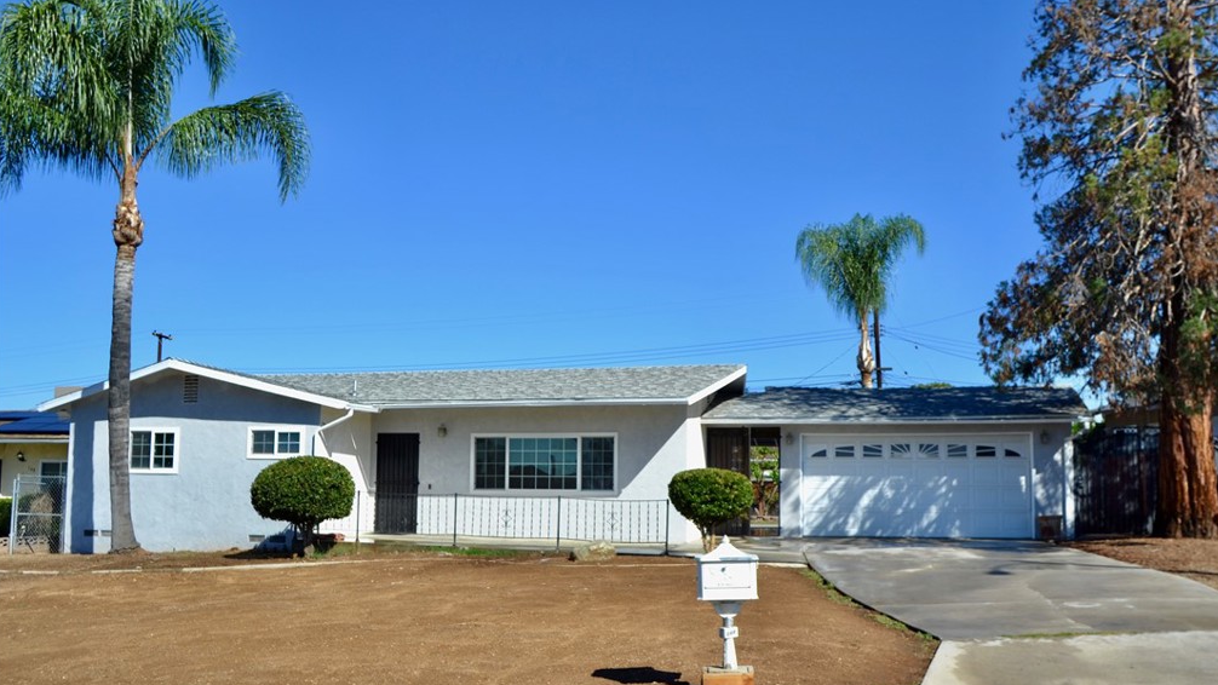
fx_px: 1034
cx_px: 614
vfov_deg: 36.6
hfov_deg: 61.0
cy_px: 393
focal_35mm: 32
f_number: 8
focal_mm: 20
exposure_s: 1/250
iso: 100
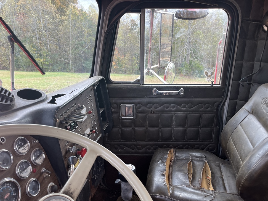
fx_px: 209
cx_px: 138
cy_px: 103
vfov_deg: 51.3
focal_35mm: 27
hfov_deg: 65.3
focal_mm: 5.1
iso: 50
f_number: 1.6
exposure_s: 1/122
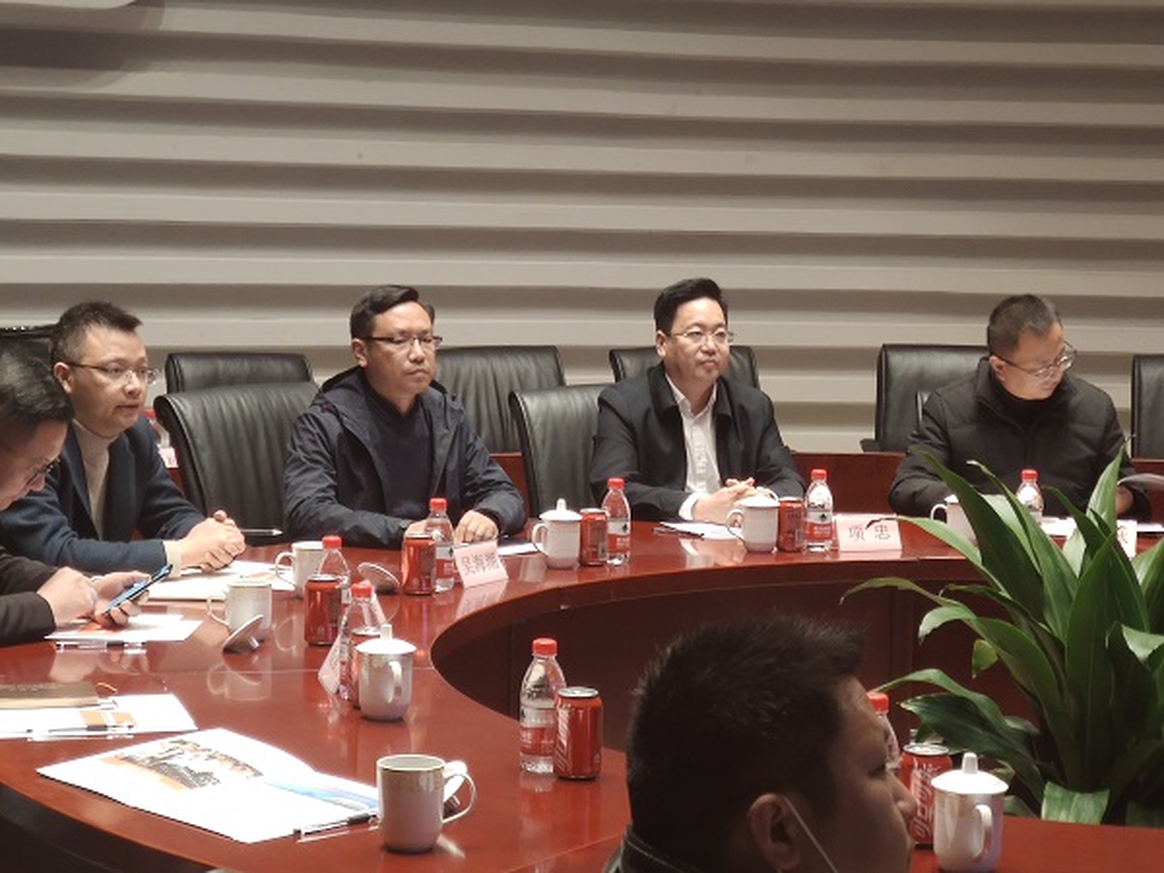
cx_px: 582
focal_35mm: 76
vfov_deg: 19.4
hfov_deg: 25.7
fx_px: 2556
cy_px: 436
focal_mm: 5.54
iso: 520
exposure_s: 1/33
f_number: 2.4
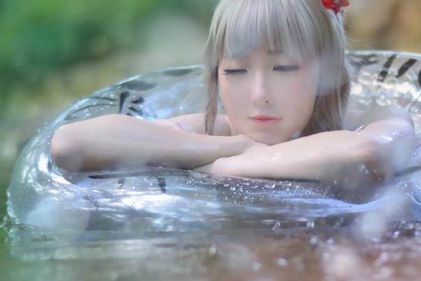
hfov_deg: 18.3
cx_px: 230
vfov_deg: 12.2
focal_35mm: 112
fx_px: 1310
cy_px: 117
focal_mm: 50
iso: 320
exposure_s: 1/640
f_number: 2
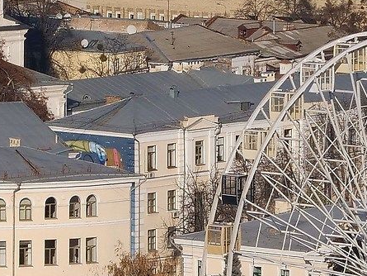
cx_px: -91
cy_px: -45
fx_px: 6289
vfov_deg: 2.5
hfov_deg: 3.3
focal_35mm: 593
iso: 200
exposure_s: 1/640
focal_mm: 55
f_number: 10
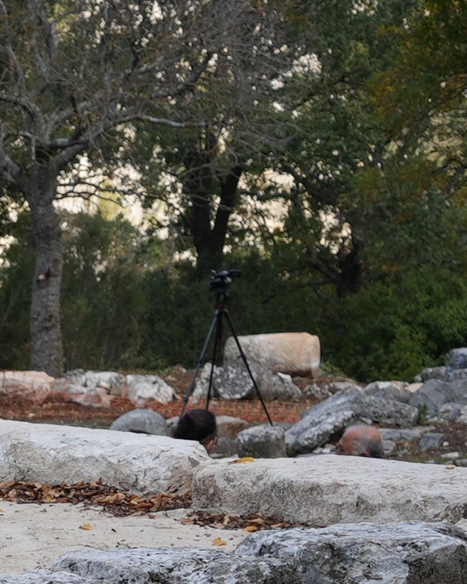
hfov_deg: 6.6
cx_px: -876
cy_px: 1152
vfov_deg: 8.5
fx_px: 3715
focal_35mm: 215
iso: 100
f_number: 4.5
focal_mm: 34
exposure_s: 1/200
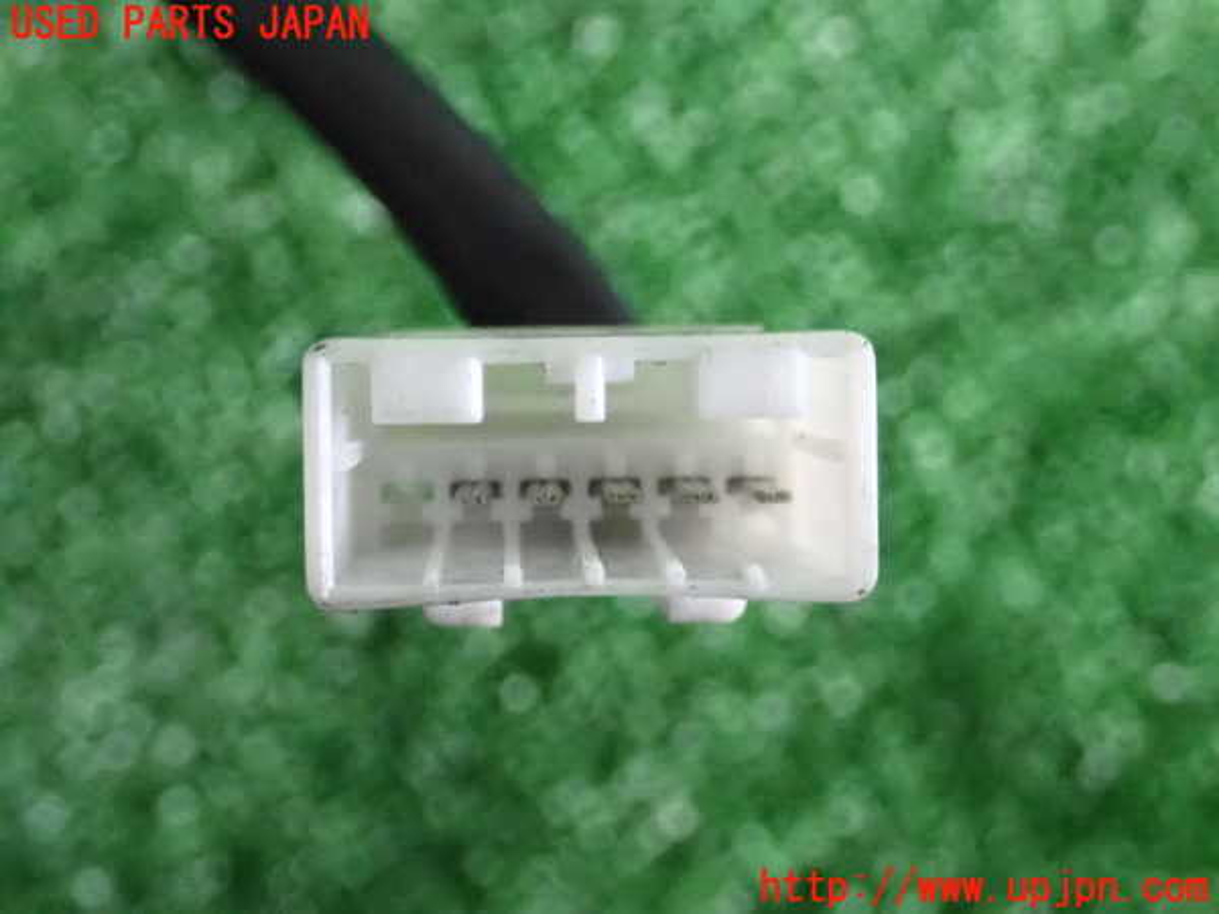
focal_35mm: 54
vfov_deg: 27.0
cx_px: 610
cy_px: 457
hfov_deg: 35.5
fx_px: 1902
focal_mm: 9.65
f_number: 3.3
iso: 5000
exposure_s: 1/200
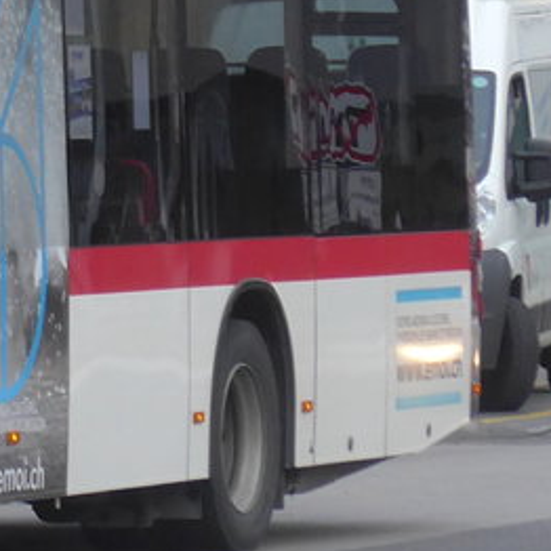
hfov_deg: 3.1
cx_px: -507
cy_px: -172
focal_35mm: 566
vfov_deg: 3.1
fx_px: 10193
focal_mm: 27.3
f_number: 5.4
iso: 250
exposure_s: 1/100
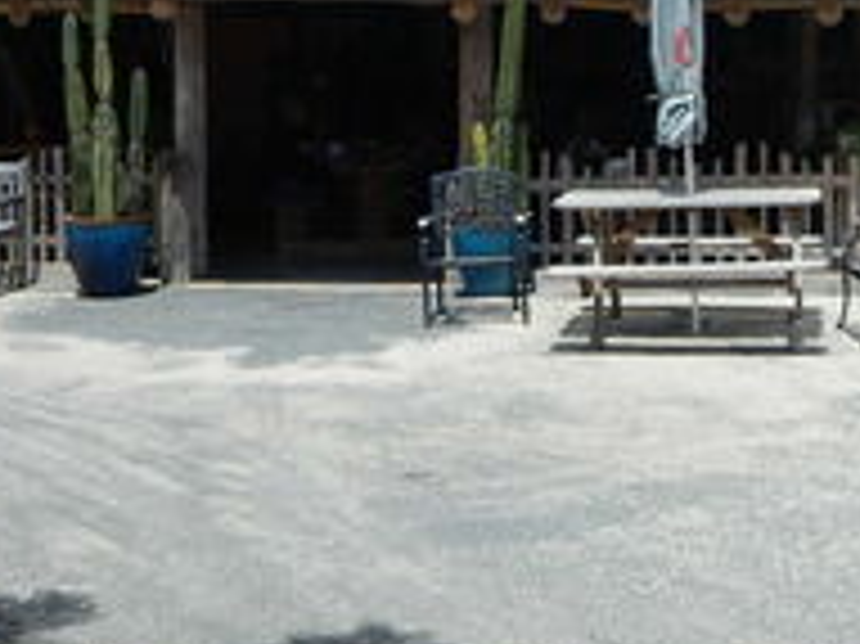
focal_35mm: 65
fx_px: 1614
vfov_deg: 22.3
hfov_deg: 29.5
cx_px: 621
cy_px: 126
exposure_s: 1/640
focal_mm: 5.6
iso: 125
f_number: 6.5
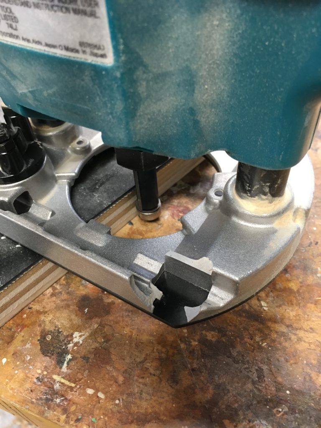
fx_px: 359
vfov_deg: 61.7
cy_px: 214
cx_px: 160
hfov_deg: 48.2
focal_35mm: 29
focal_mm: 4.15
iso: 100
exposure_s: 1/30
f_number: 2.2
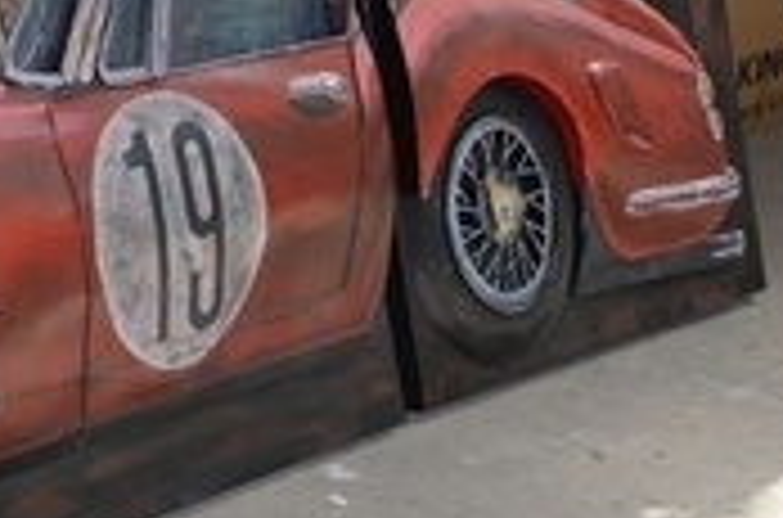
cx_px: 63
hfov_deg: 11.0
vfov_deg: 7.3
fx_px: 4034
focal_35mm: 186
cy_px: 234
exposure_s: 1/30
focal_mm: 48
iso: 200
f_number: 5.6
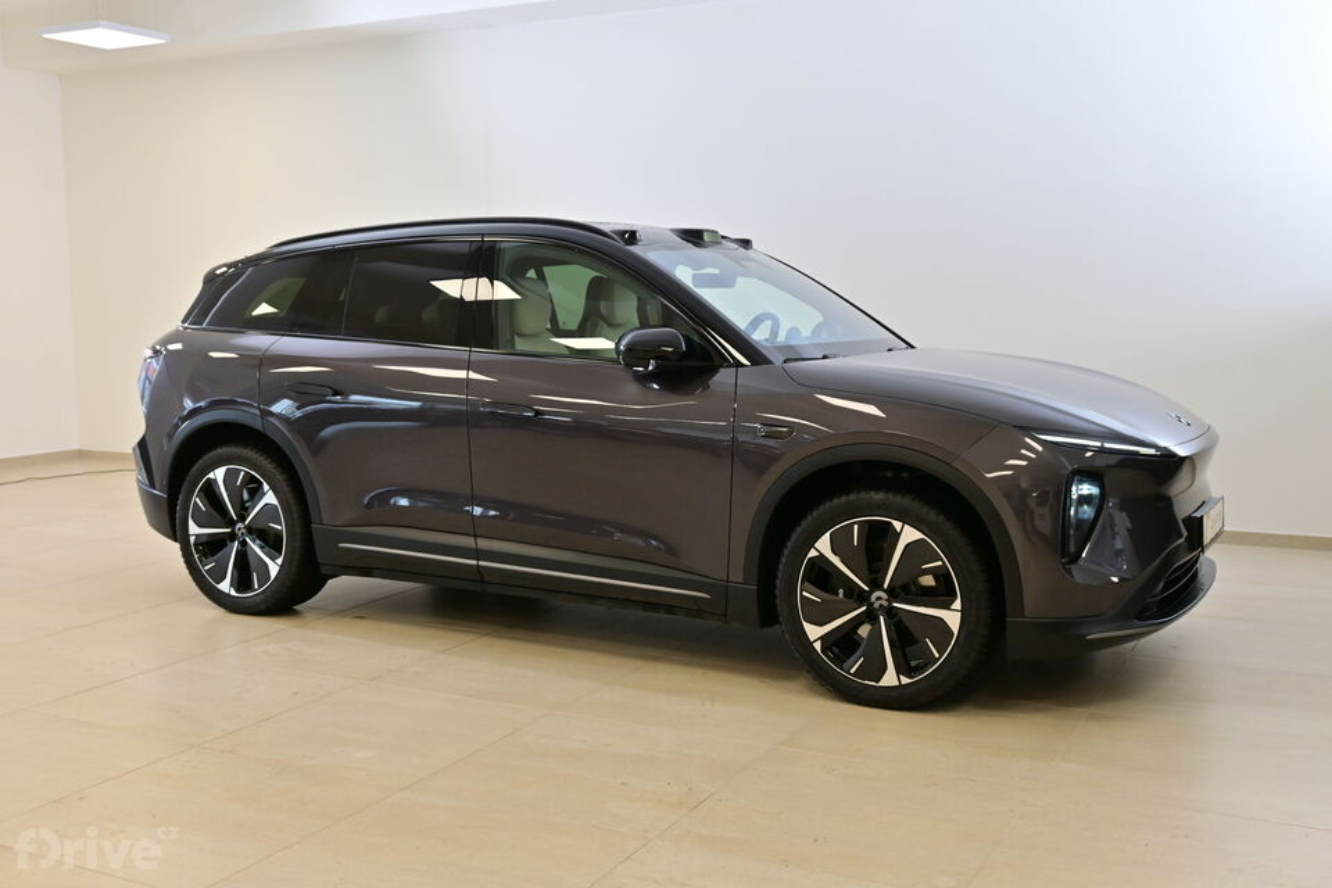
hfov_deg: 52.2
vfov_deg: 36.2
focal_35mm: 37
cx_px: 666
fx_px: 1360
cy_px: 444
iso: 400
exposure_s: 1/100
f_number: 5
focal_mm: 24.5
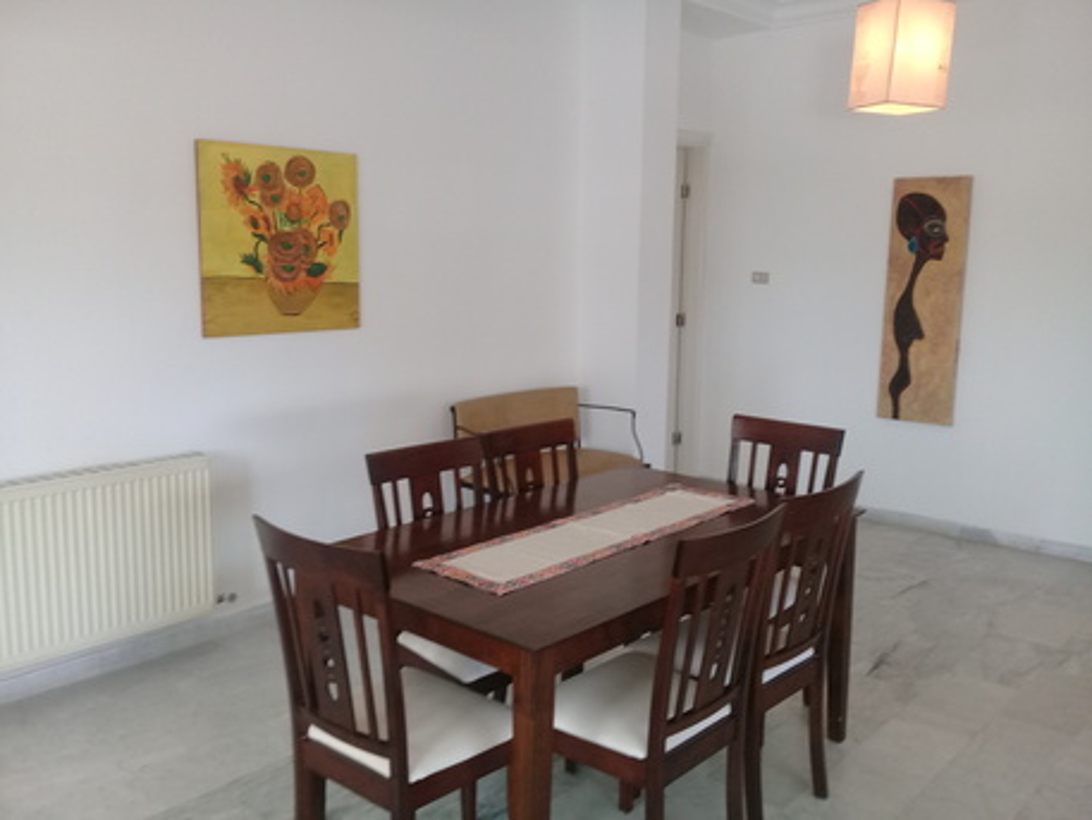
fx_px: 978
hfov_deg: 58.3
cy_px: 410
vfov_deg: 45.5
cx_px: 546
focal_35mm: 31
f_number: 2.2
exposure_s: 1/33
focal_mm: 3.3
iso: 80
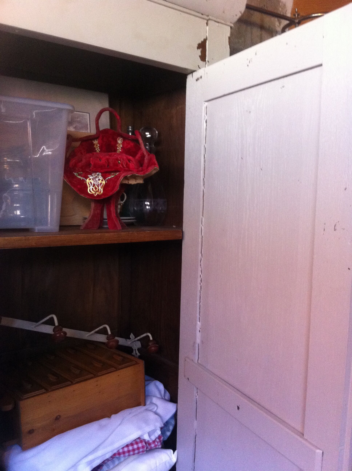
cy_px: 236
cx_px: 176
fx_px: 476
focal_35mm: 35
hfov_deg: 40.6
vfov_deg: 52.7
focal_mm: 3.85
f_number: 2.8
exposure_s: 1/15
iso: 320
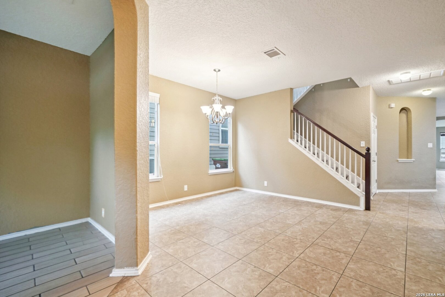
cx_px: 222
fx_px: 185
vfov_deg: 77.3
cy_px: 148
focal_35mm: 15
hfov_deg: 100.4
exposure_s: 1/10
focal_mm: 15
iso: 800
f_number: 7.1
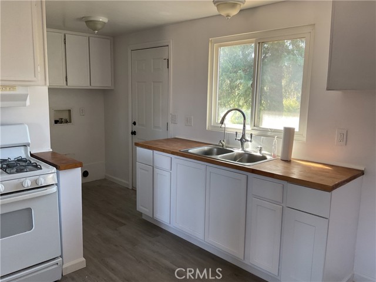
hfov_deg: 61.7
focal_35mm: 29
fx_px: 315
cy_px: 141
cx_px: 188
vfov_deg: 48.2
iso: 50
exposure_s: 1/60
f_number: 1.8
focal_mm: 3
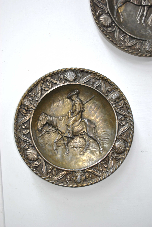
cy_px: 114
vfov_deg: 53.1
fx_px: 227
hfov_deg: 37.0
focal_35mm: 36
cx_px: 76
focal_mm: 24
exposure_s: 1/13
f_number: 4
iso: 200
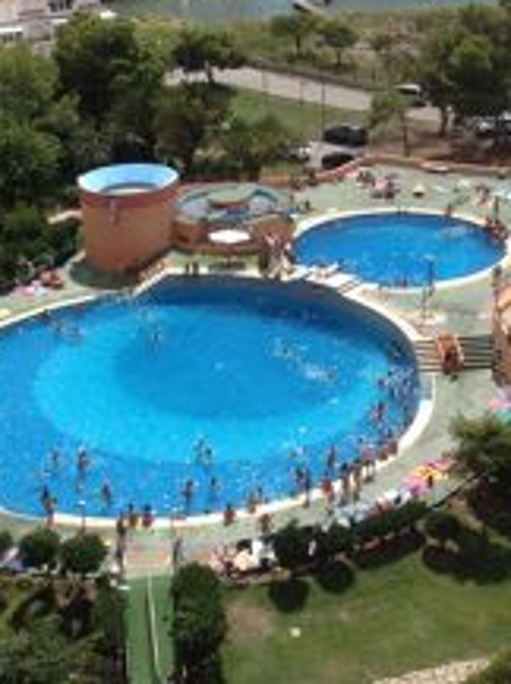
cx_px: 186
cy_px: 276
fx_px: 1362
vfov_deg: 28.1
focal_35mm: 69
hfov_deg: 21.2
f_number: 2.4
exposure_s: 1/1905
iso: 50
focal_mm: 4.28
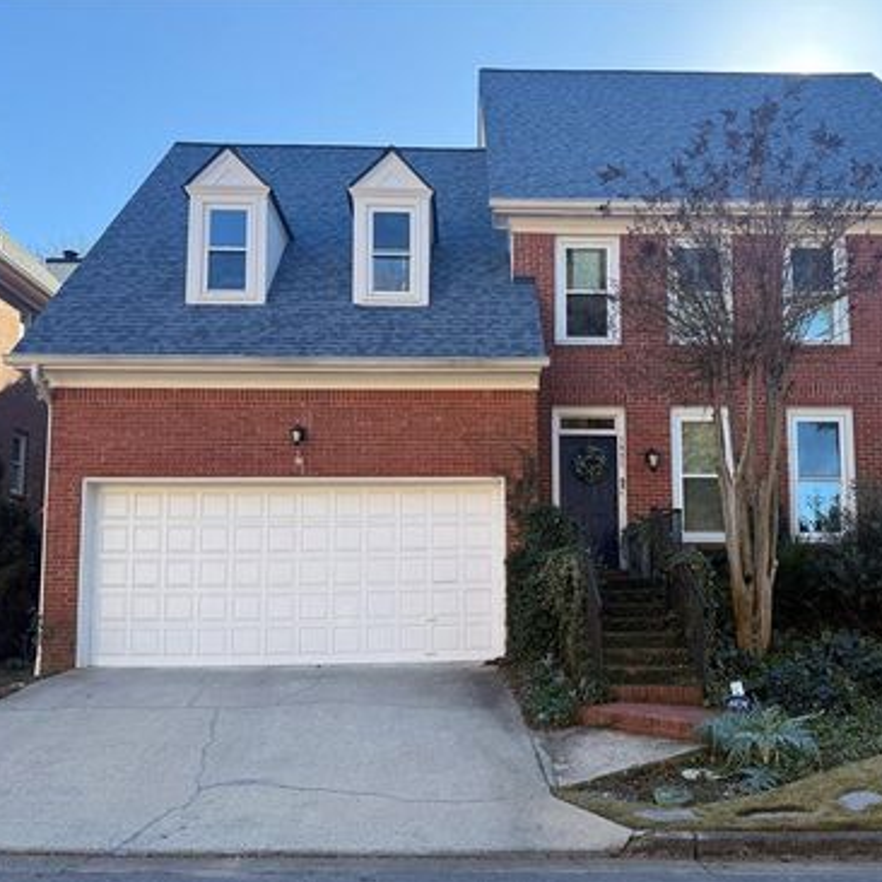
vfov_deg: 55.6
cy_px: 445
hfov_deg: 55.2
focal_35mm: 29
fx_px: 836
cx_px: 535
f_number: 1.78
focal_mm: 6.76
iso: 100
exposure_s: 1/1075
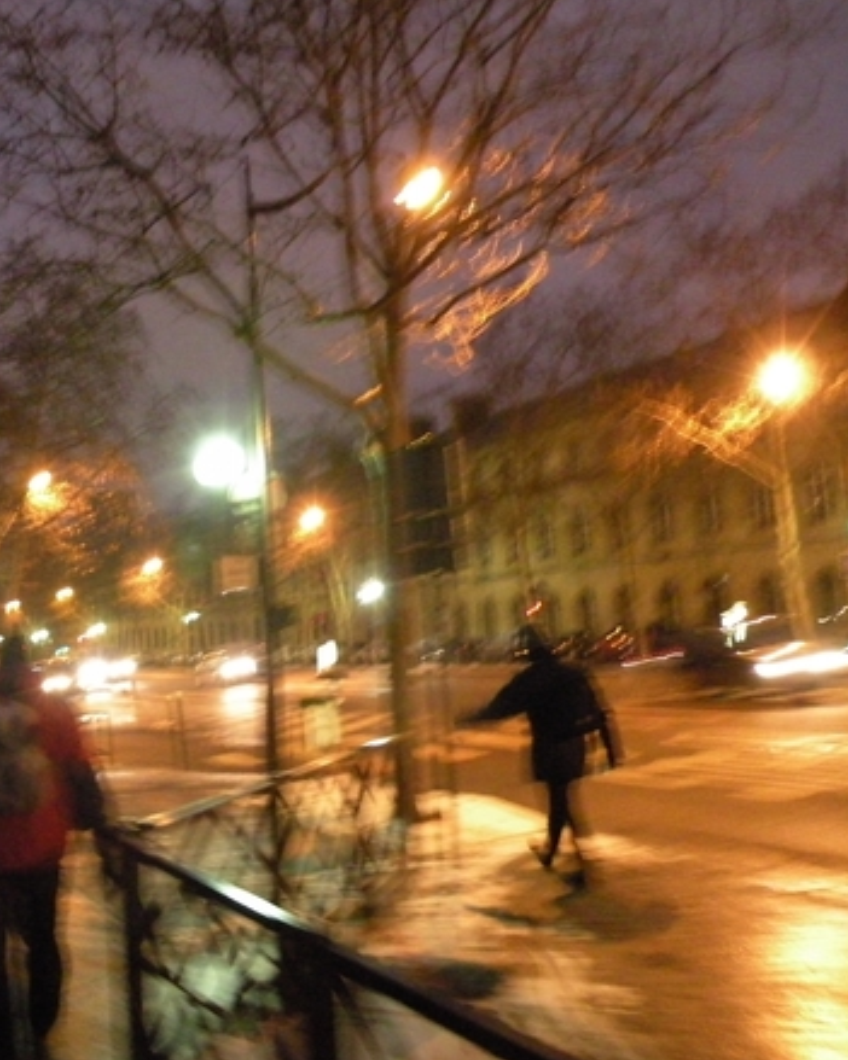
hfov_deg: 39.8
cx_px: 196
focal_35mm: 36
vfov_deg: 50.3
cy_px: 526
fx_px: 1130
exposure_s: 1/7.3
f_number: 2.8
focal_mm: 4.7
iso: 800
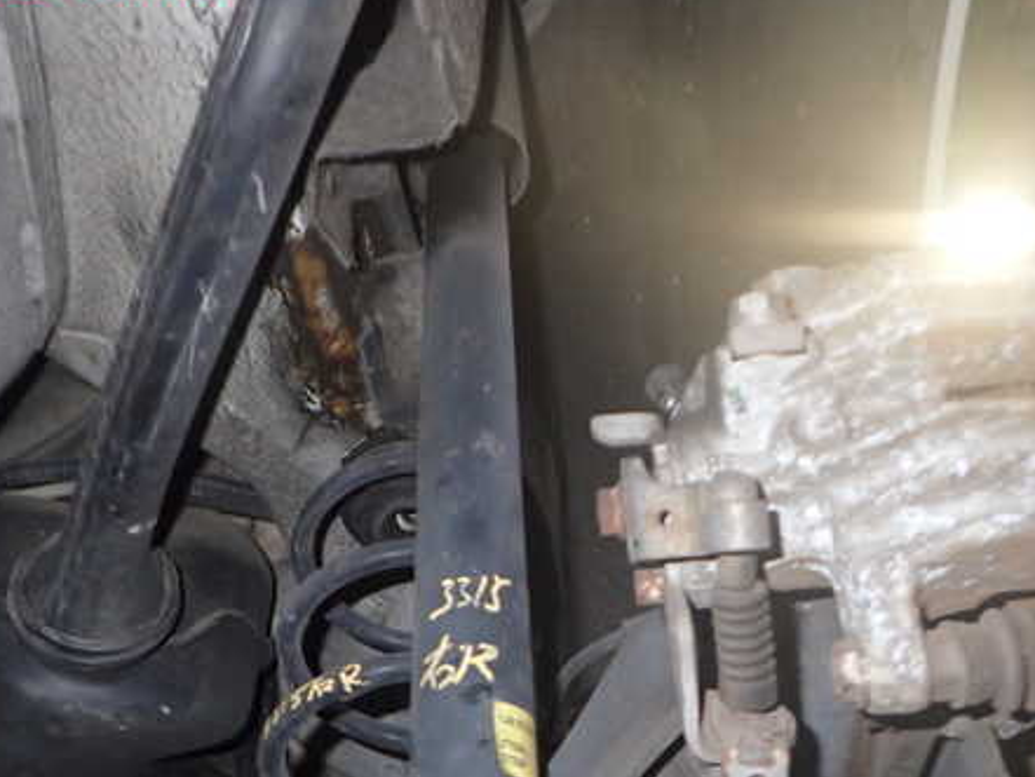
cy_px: 479
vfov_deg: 41.5
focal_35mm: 34
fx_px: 1017
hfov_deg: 53.9
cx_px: 486
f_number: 5.6
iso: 500
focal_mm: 4.5
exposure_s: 1/30
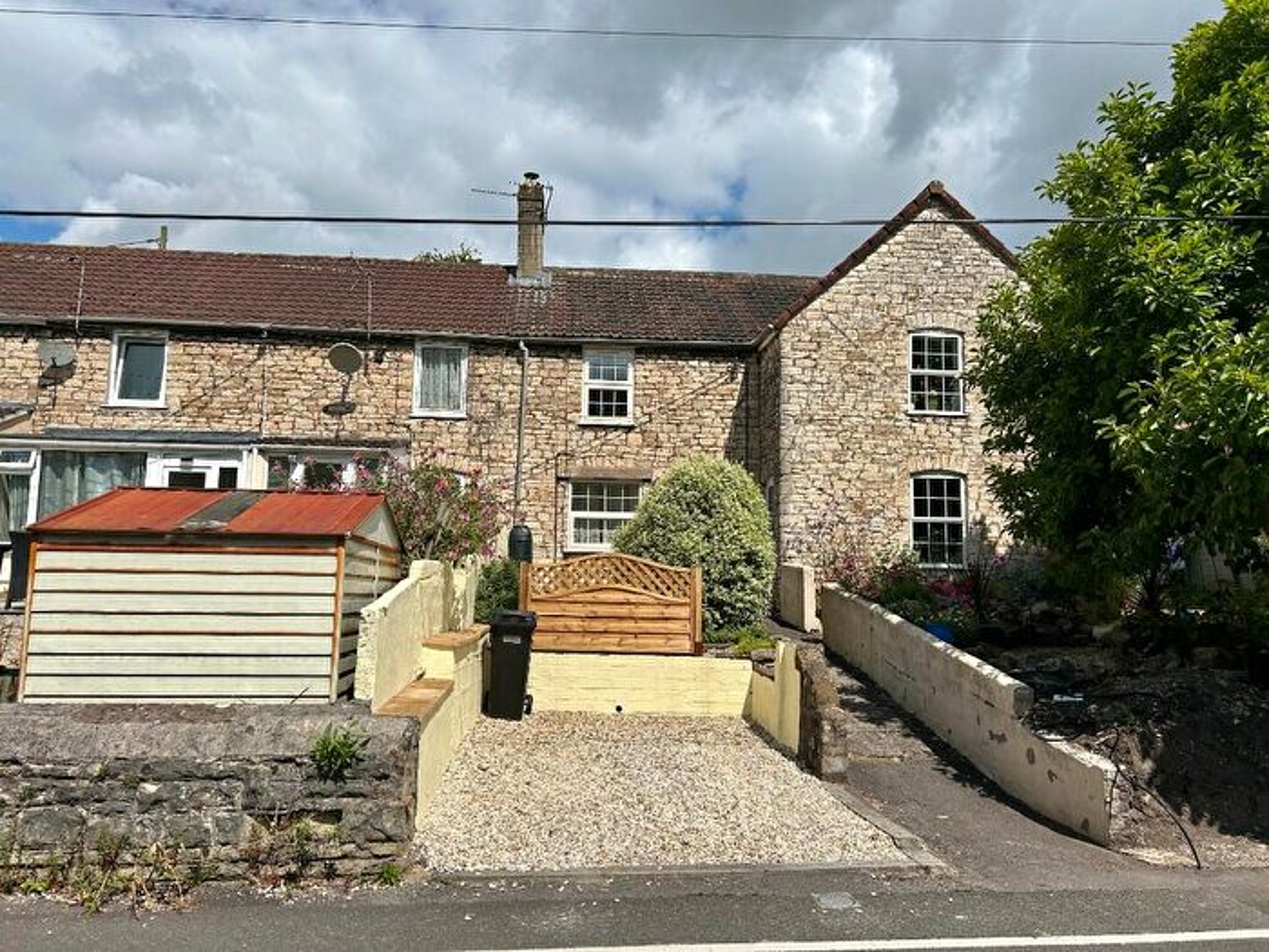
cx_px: 634
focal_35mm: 26
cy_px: 476
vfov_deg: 53.1
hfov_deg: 67.3
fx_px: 953
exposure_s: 1/8000
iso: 50
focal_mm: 5.7
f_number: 1.5
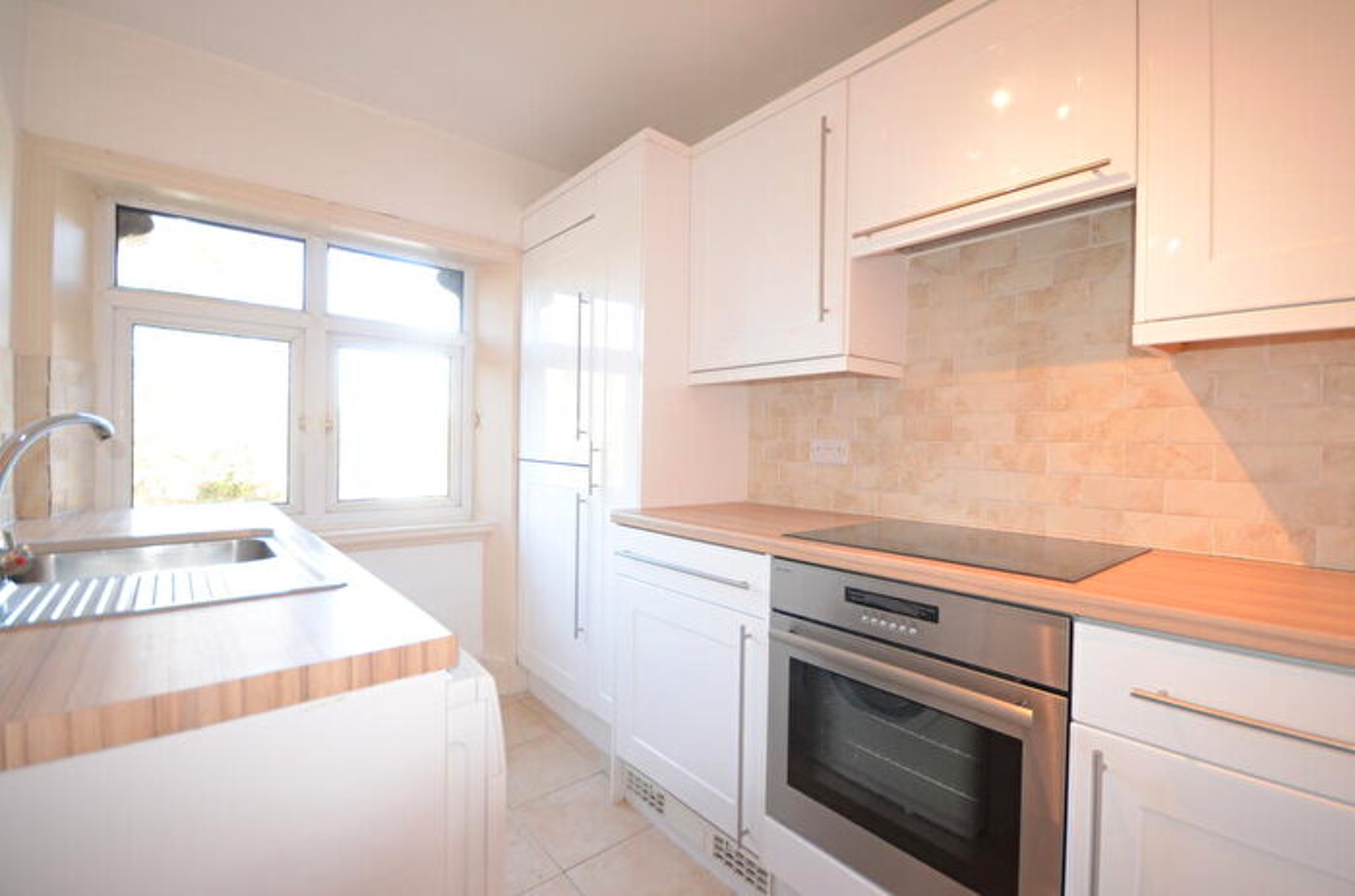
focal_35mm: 15
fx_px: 563
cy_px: 448
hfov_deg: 100.5
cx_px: 678
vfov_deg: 77.0
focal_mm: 10
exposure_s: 1/100
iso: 1000
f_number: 4.5
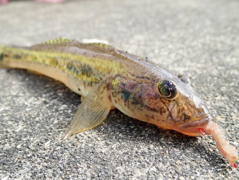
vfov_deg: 33.6
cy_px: 90
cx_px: 120
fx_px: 297
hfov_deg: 43.9
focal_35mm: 43
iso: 100
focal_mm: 7.86
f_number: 4
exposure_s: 1/250
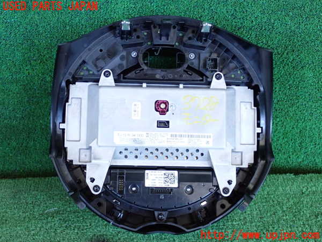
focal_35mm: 58
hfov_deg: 33.2
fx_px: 540
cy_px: 121
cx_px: 161
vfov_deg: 25.2
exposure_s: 1/125
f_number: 3.5
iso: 800
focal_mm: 10.35
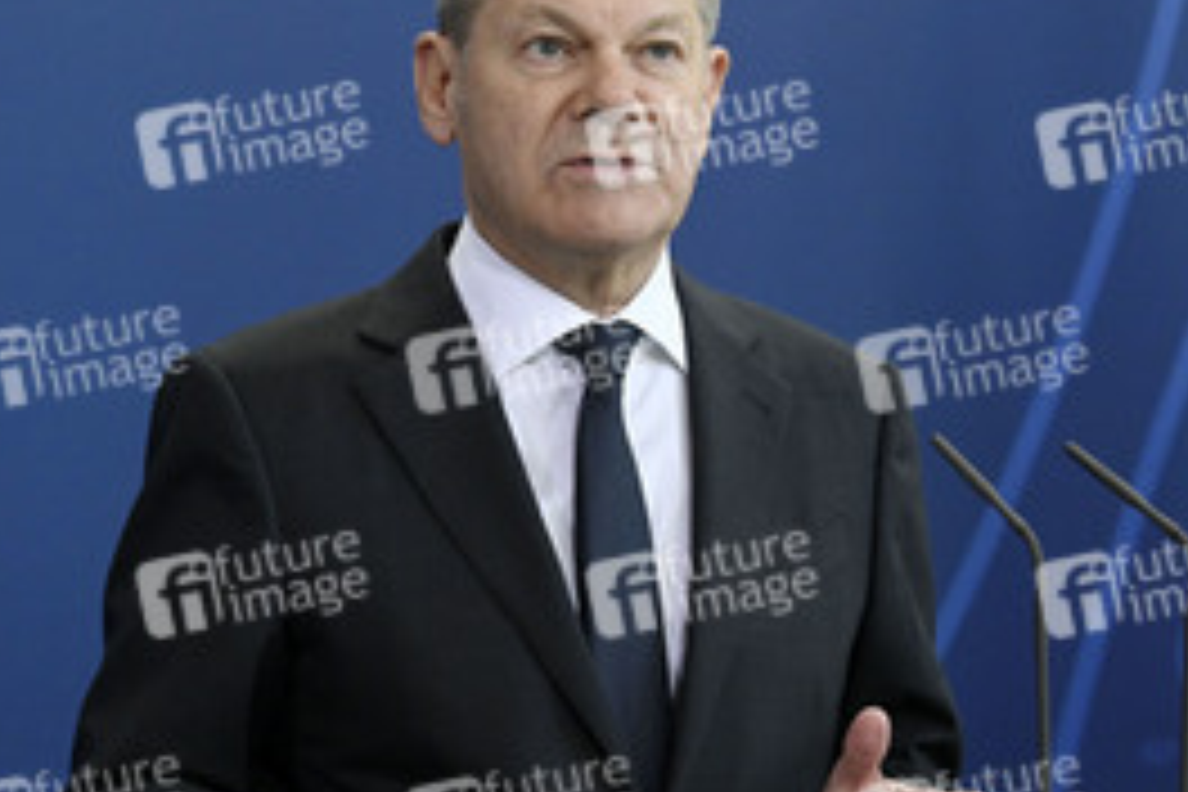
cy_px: 472
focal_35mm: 222
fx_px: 7325
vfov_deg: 6.2
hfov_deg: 9.3
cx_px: 583
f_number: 5.6
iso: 3200
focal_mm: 130
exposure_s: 1/400
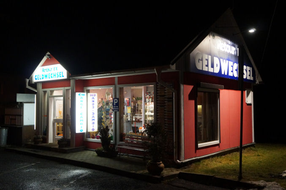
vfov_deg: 36.8
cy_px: 95
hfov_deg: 53.2
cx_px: 143
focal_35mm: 36
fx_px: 286
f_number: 4
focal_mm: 24
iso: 3200
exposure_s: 1/40
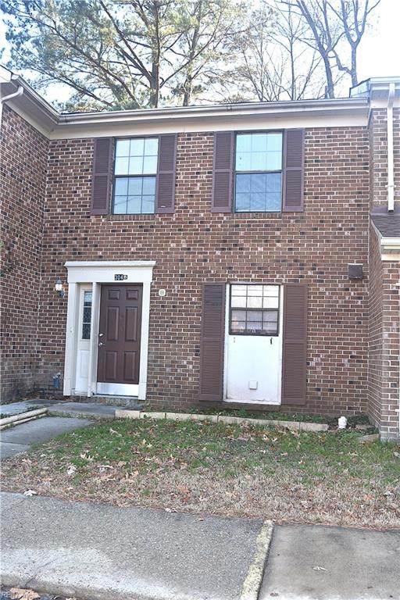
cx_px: 200
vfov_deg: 55.1
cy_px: 300
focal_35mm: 34
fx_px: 575
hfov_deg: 38.4
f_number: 5.6
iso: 100
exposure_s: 1/125
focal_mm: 23
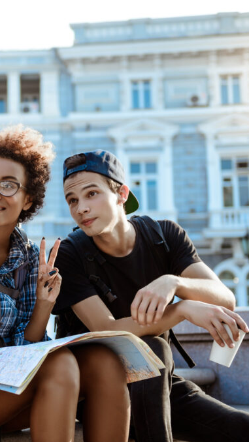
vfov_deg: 27.9
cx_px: -9
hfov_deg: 15.5
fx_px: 893
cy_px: 220
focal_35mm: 76
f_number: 2.8
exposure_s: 1/320
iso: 100
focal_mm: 48
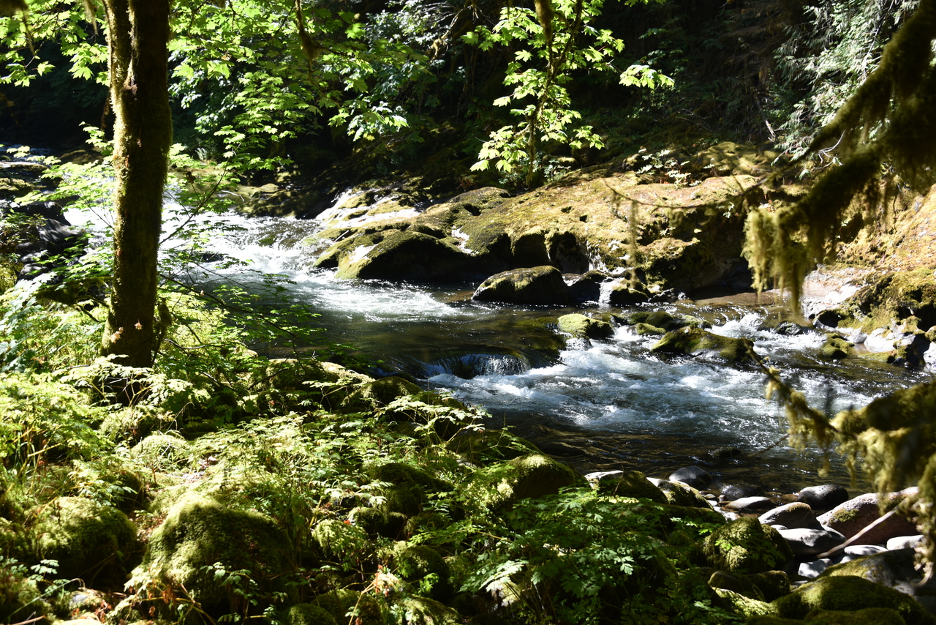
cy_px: 312
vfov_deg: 24.6
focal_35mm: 55
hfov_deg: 36.2
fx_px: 1430
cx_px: 468
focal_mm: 55
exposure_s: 1/125
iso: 100
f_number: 5.6
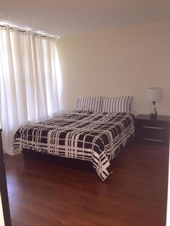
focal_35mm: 29
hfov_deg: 48.2
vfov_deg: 61.7
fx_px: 190
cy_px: 113
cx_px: 85
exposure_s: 1/30
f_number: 2.2
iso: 200
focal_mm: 4.15
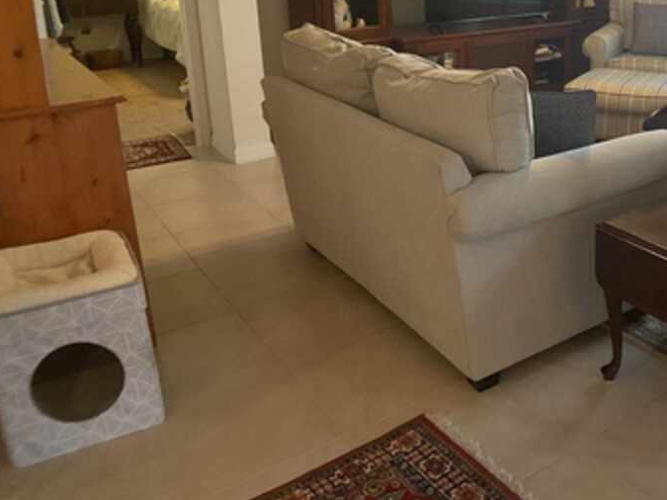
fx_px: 1060
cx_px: 572
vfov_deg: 26.2
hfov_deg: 33.5
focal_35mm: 55
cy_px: 124
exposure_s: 1/60
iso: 64
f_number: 1.8
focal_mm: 3
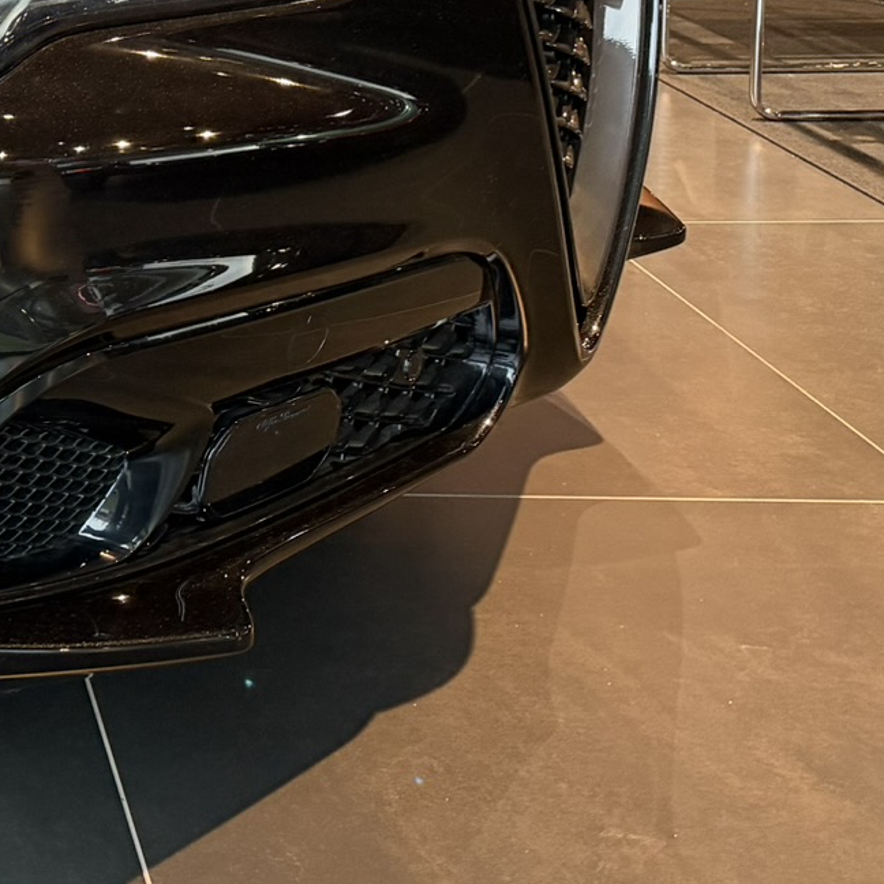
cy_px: -130
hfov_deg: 21.1
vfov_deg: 23.8
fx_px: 1936
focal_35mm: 67
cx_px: -497
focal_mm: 6.76
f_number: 1.78
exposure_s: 1/55
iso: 320
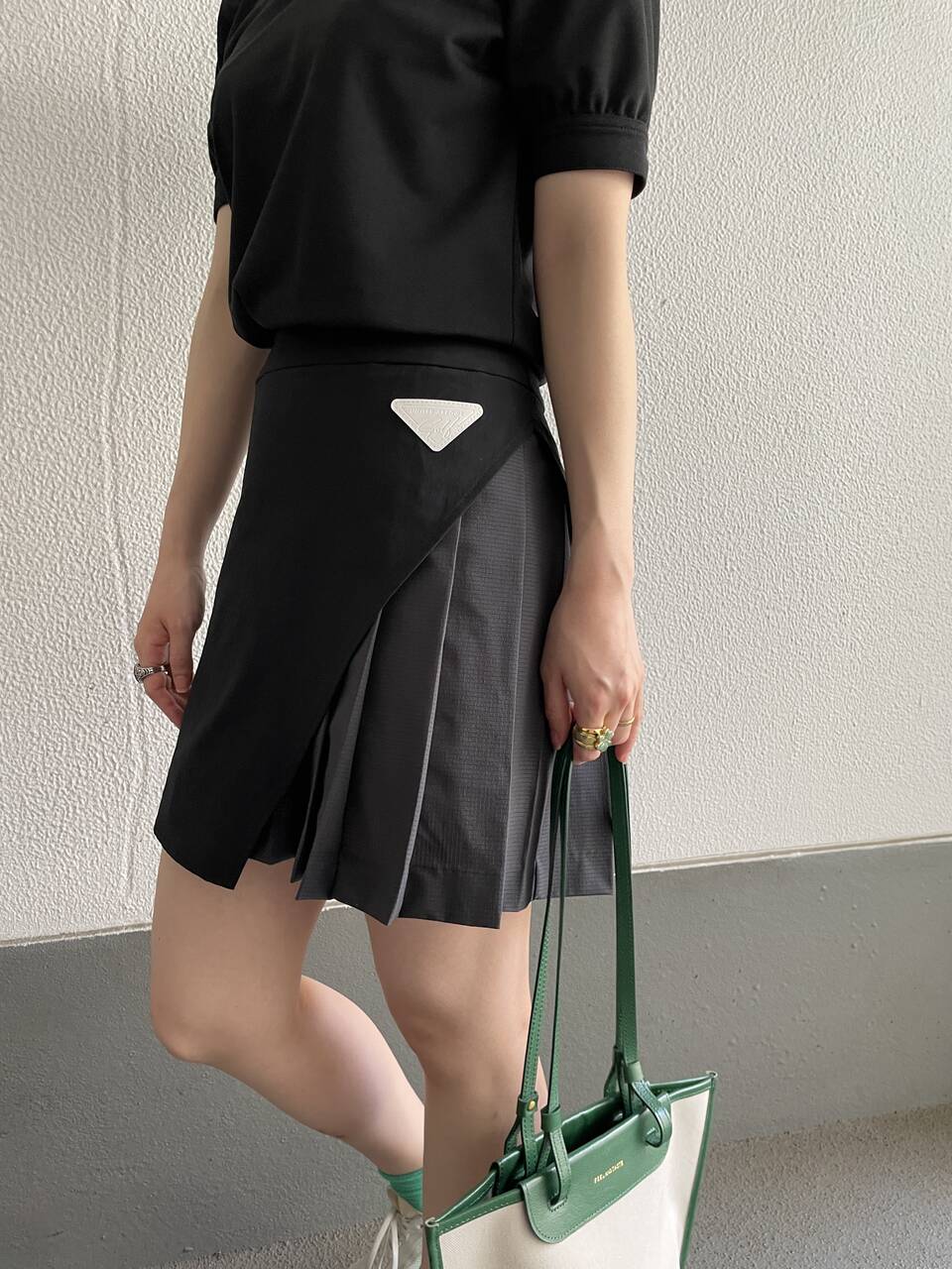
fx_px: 953
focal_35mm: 26
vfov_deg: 67.3
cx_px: 476
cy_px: 634
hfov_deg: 53.1
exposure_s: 1/76
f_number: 1.6
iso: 125
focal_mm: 4.2
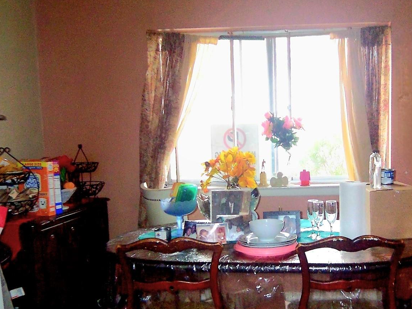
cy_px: 184
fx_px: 488
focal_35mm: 41
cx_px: 262
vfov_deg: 35.0
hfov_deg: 45.3
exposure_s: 1/30
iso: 200
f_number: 2.8
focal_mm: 3.8
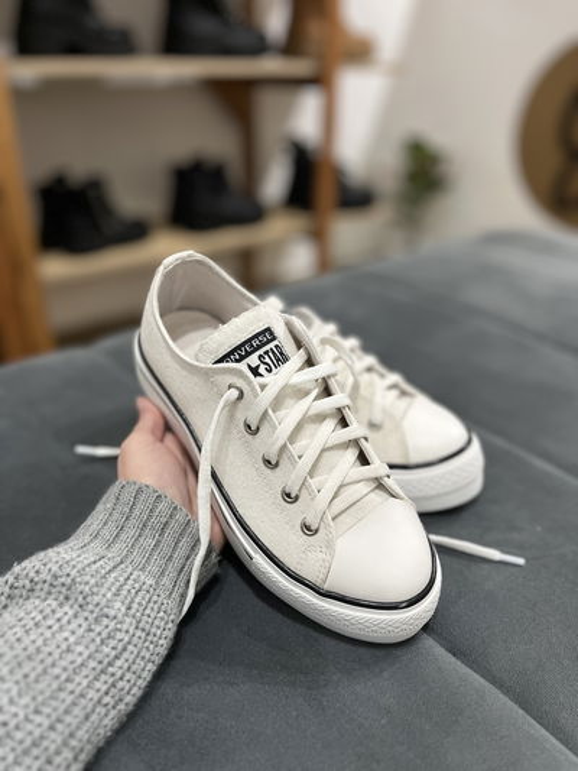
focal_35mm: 26
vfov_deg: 67.3
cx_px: 289
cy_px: 386
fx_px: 579
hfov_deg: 53.1
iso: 320
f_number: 1.6
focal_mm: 5.1
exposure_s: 1/50
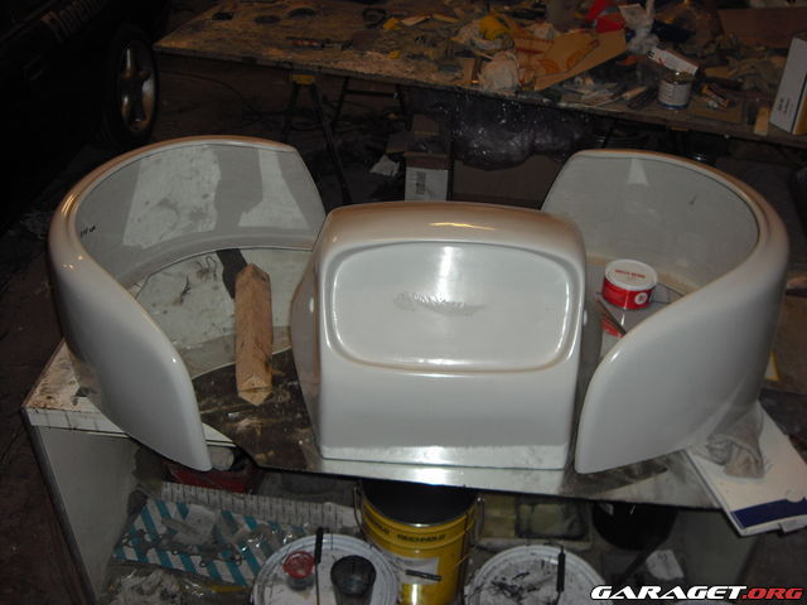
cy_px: 302
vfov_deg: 38.7
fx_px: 863
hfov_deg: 50.1
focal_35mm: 37
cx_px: 404
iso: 100
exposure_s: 1/60
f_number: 2.7
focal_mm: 6.2
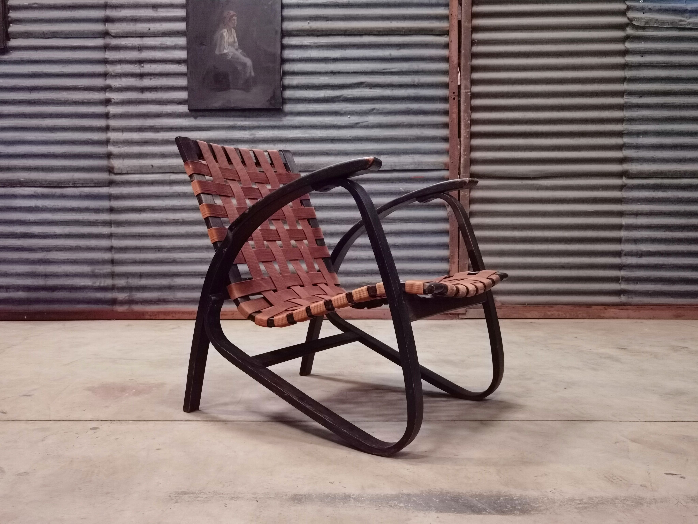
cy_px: 262
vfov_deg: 48.2
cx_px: 349
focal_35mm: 29
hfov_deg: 61.7
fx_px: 585
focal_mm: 6.71
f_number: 1.9
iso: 1000
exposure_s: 1/40
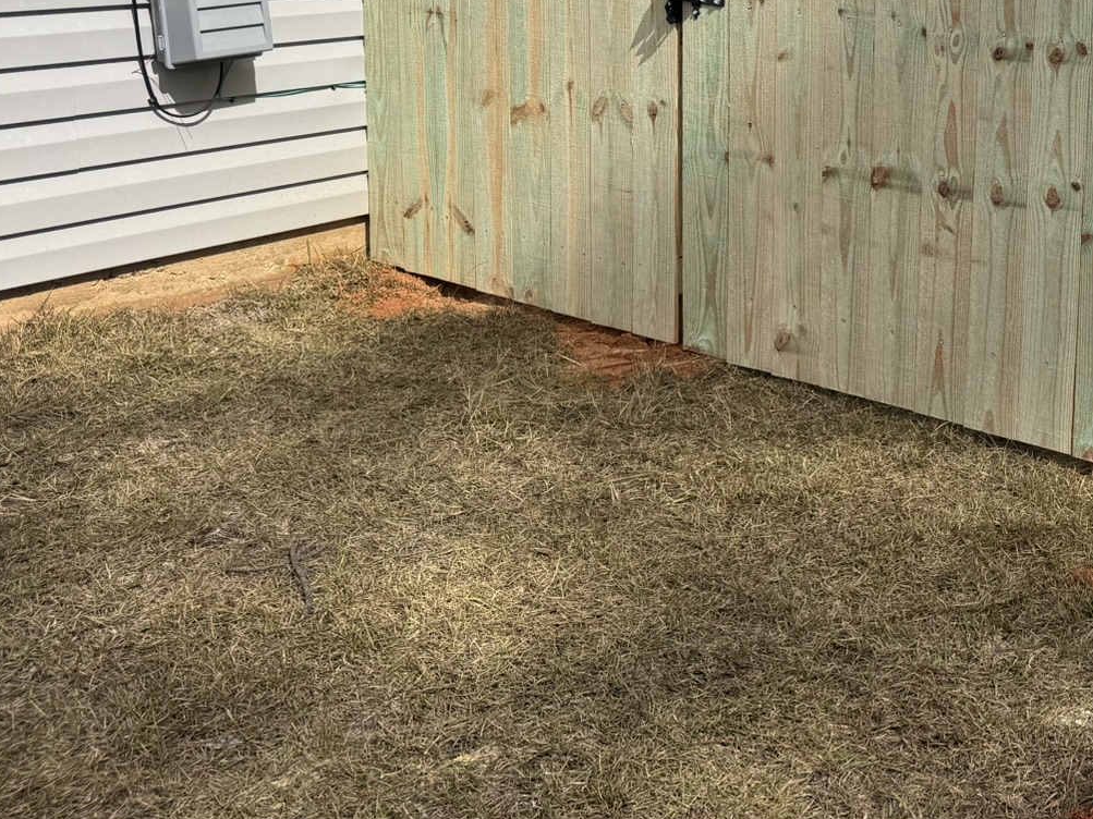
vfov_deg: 28.8
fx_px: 1547
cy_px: 133
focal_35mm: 49
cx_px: 1109
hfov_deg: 35.0
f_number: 1.78
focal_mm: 6.76
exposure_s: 1/5348
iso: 80
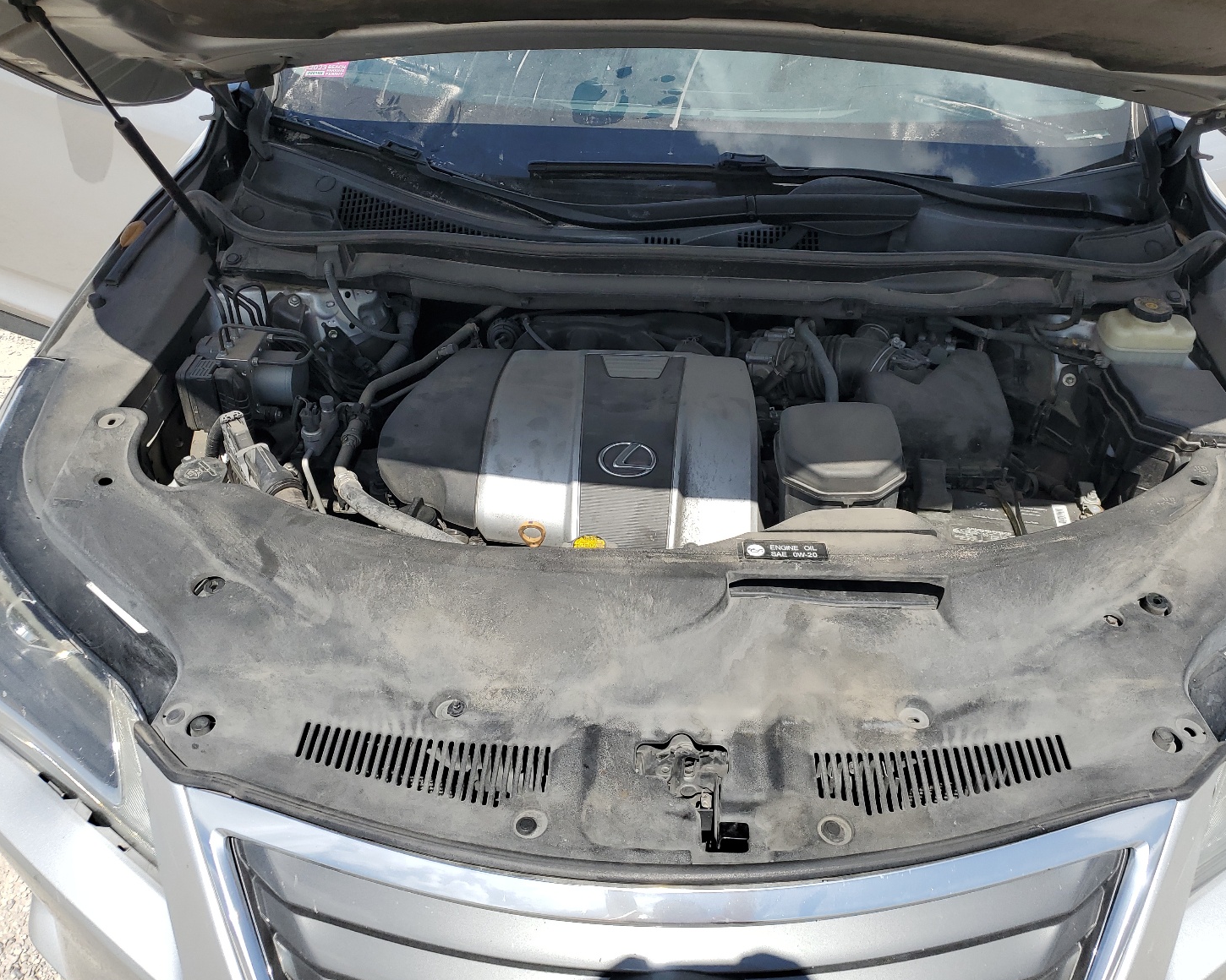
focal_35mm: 28
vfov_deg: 51.5
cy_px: 479
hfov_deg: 62.1
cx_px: 676
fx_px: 1016
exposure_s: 1/3333
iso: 50
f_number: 1.5
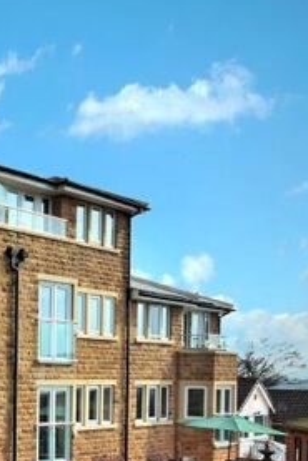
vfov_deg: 38.7
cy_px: 365
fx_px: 631
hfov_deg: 22.4
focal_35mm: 49
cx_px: -158
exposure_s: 1/320
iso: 200
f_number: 9
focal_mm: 13
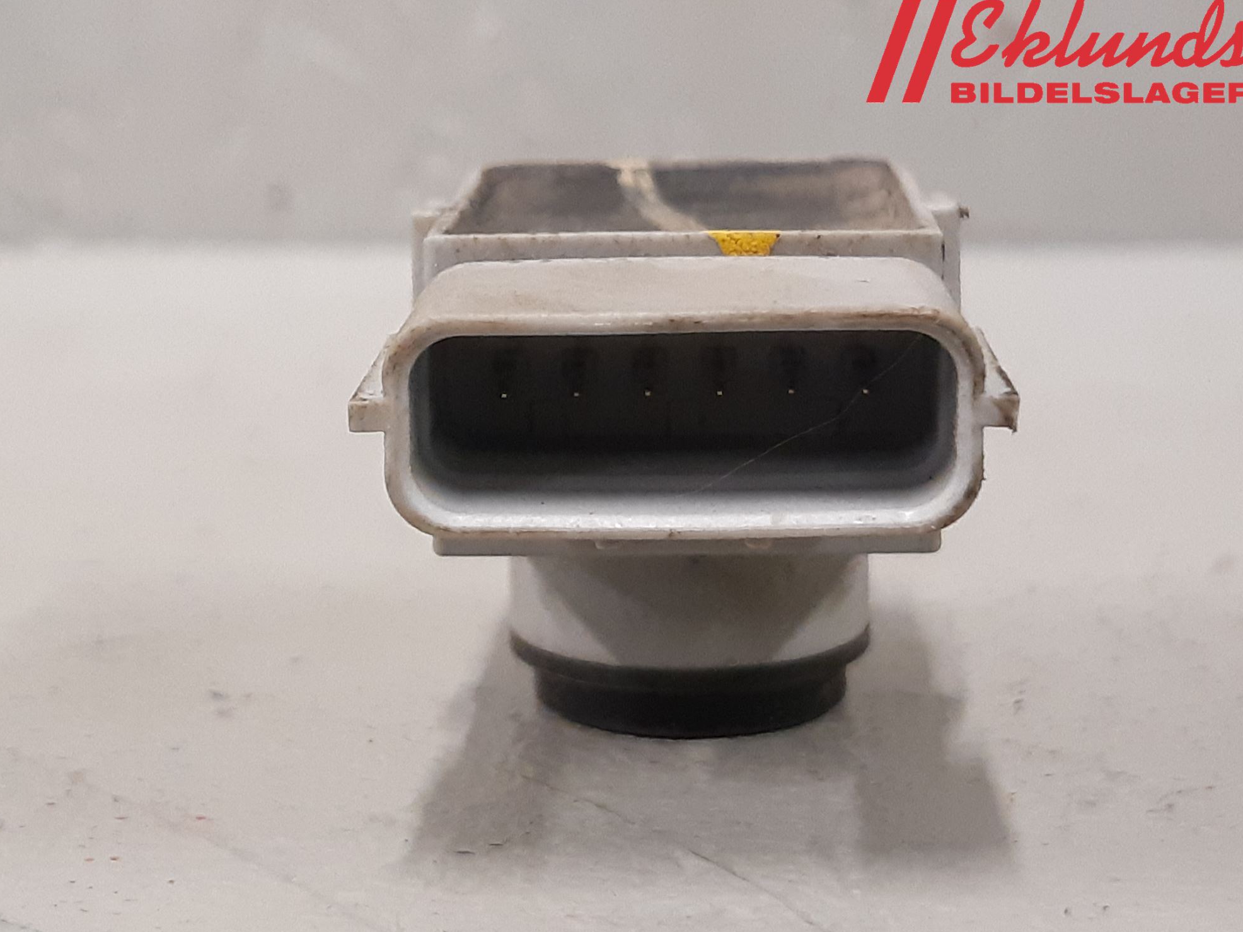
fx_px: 970
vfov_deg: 51.3
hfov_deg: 65.3
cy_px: 480
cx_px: 608
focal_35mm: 27
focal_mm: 3.93
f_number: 1.7
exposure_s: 1/60
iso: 250
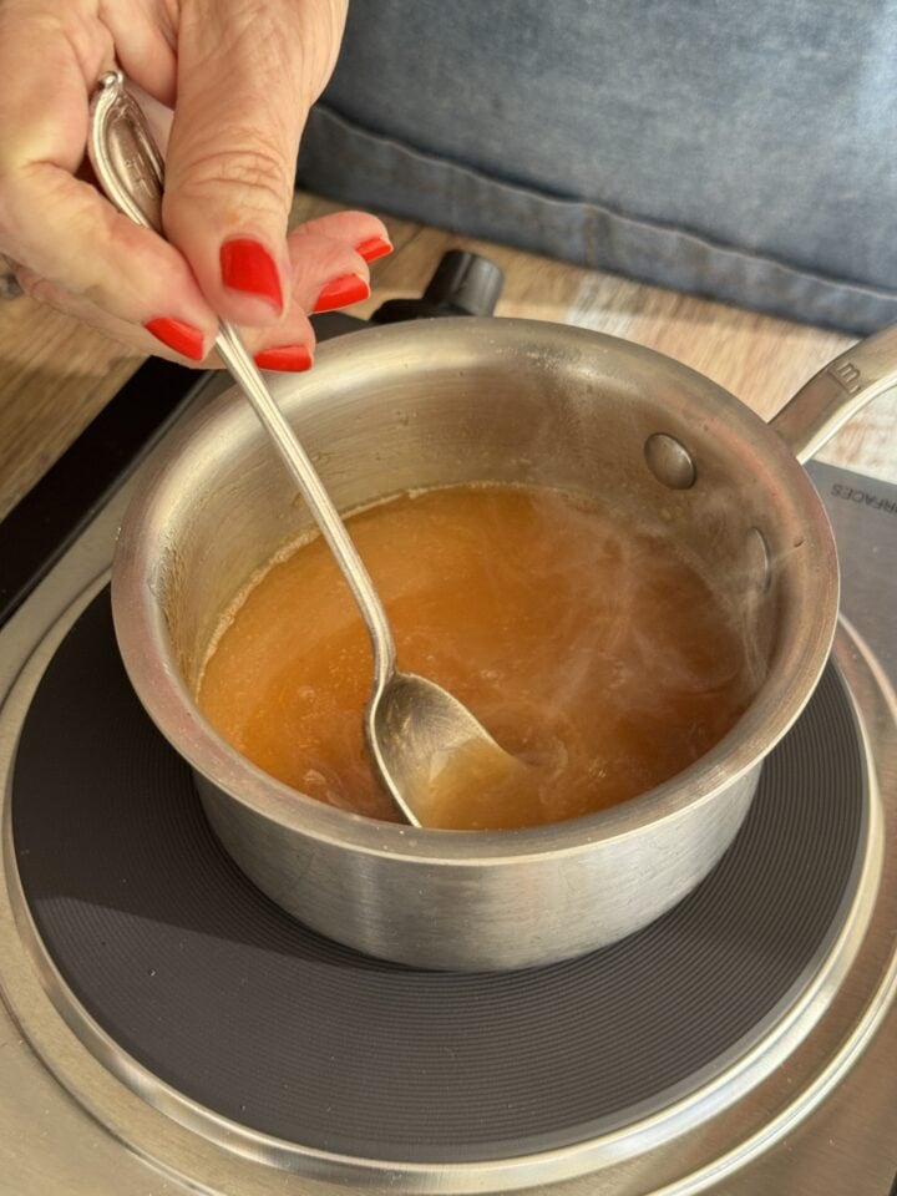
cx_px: 448
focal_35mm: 48
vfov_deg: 39.7
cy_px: 598
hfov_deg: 30.3
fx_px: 1658
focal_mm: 6.76
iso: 64
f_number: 1.78
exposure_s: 1/121
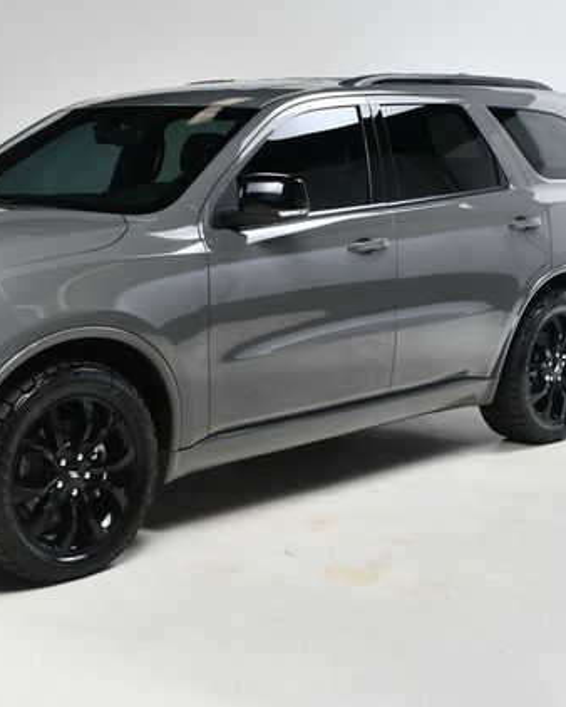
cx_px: 151
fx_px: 1339
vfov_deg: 29.6
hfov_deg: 23.7
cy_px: 354
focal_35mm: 64
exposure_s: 1/160
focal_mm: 30
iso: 100
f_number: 11
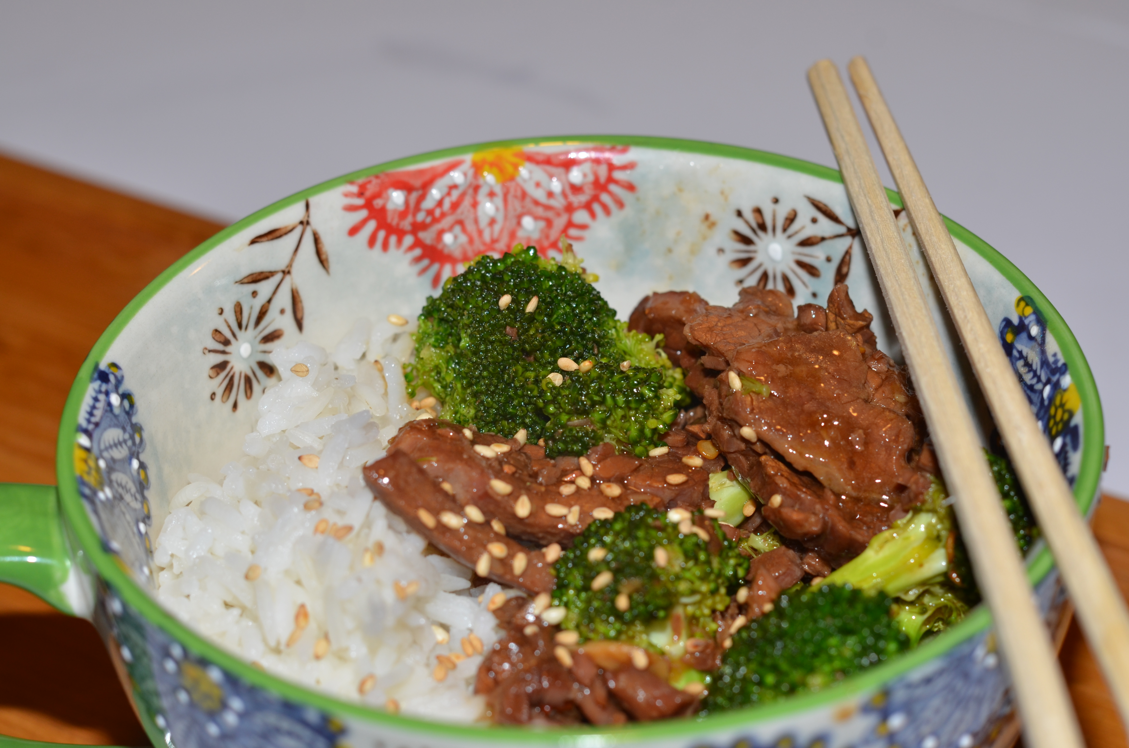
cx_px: 564
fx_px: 2347
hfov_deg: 27.0
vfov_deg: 18.1
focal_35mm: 75
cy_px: 374
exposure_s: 1/125
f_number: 5.6
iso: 200
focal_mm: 50
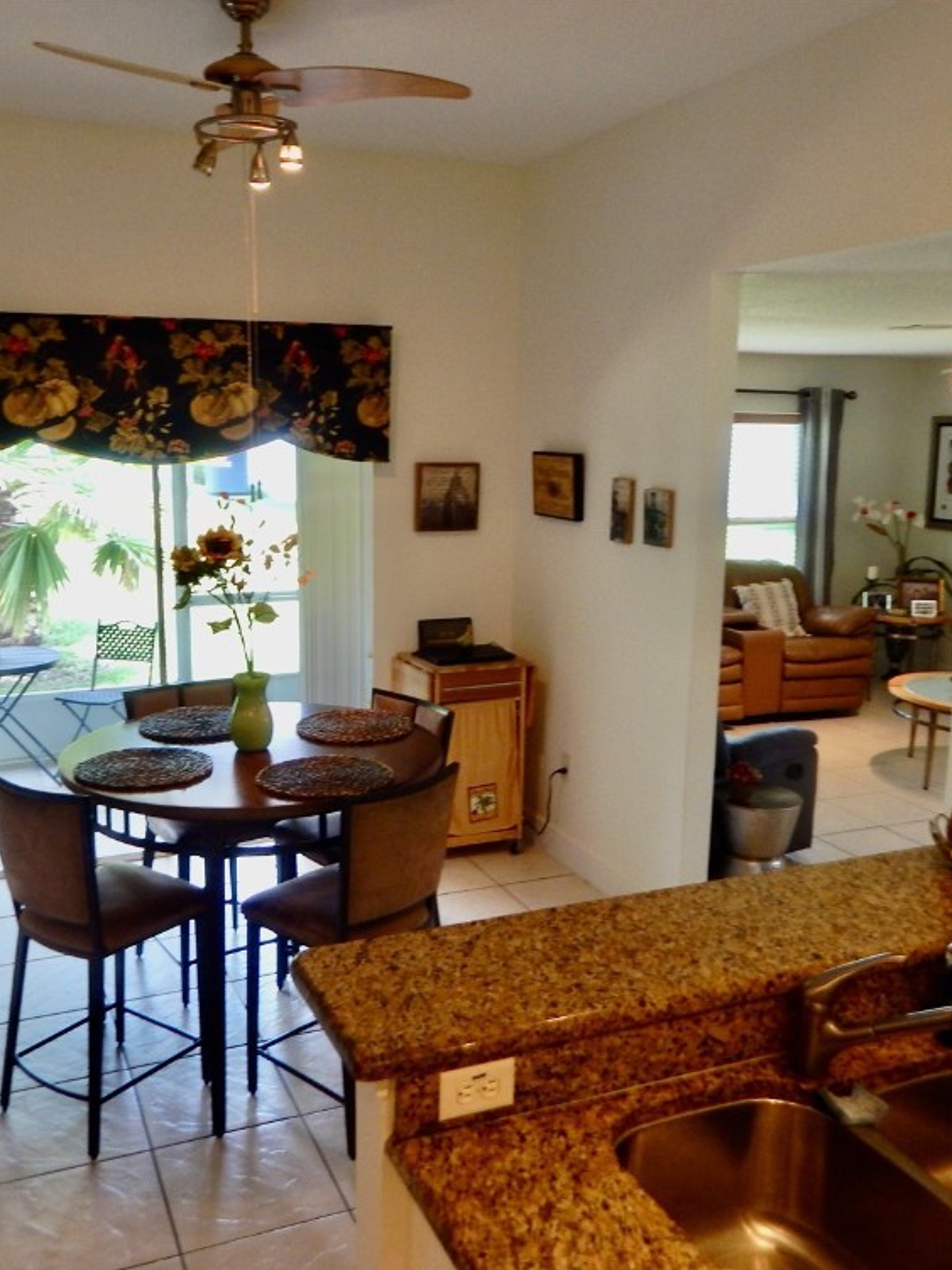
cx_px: 402
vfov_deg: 60.0
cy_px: 644
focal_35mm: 30
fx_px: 1100
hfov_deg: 46.6
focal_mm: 4
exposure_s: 1/30
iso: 125
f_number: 3
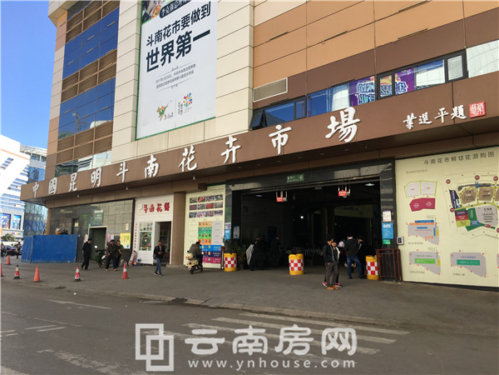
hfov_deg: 61.7
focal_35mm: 29
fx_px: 418
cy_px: 188
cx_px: 250
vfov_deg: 48.2
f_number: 2.2
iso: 25
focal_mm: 4.15
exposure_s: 1/527
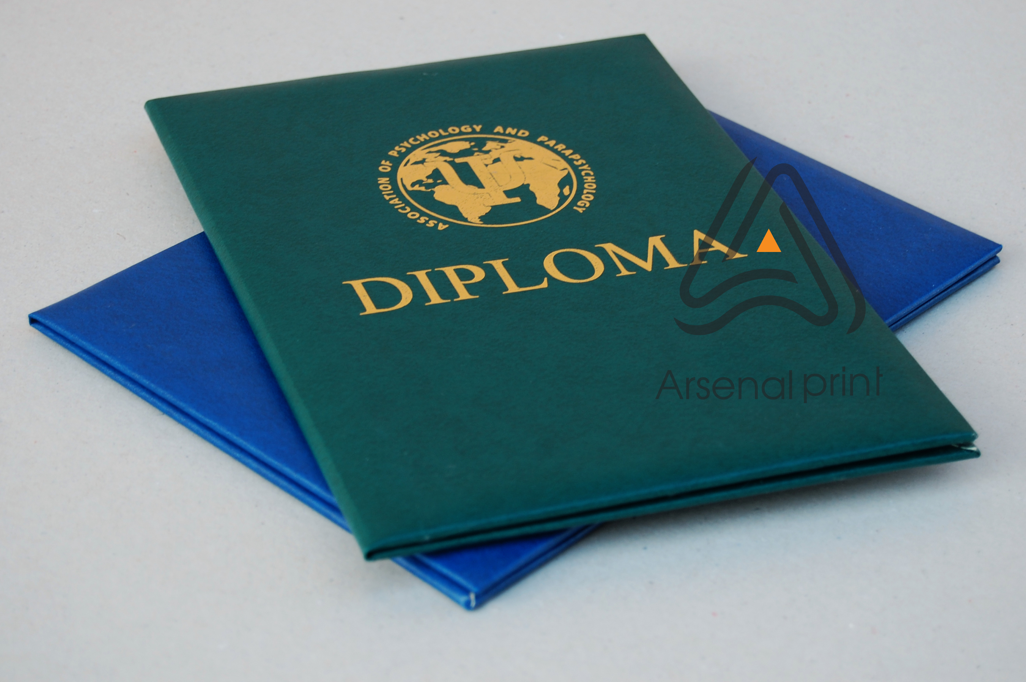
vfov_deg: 16.5
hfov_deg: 24.6
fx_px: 2349
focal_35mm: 82
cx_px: 513
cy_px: 341
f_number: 5.6
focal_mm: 55
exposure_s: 1/125
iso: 250
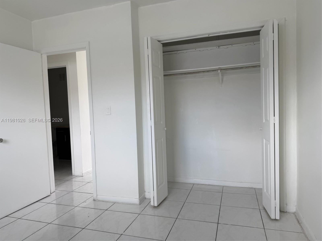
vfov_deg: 56.8
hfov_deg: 71.6
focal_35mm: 24
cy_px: 120
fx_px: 223
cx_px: 161
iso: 64
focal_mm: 6.76
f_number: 1.78
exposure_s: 1/121
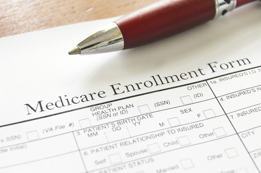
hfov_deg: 27.0
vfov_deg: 18.1
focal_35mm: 75
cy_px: 86
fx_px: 543
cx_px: 130
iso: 200
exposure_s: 6
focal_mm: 50
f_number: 9.5
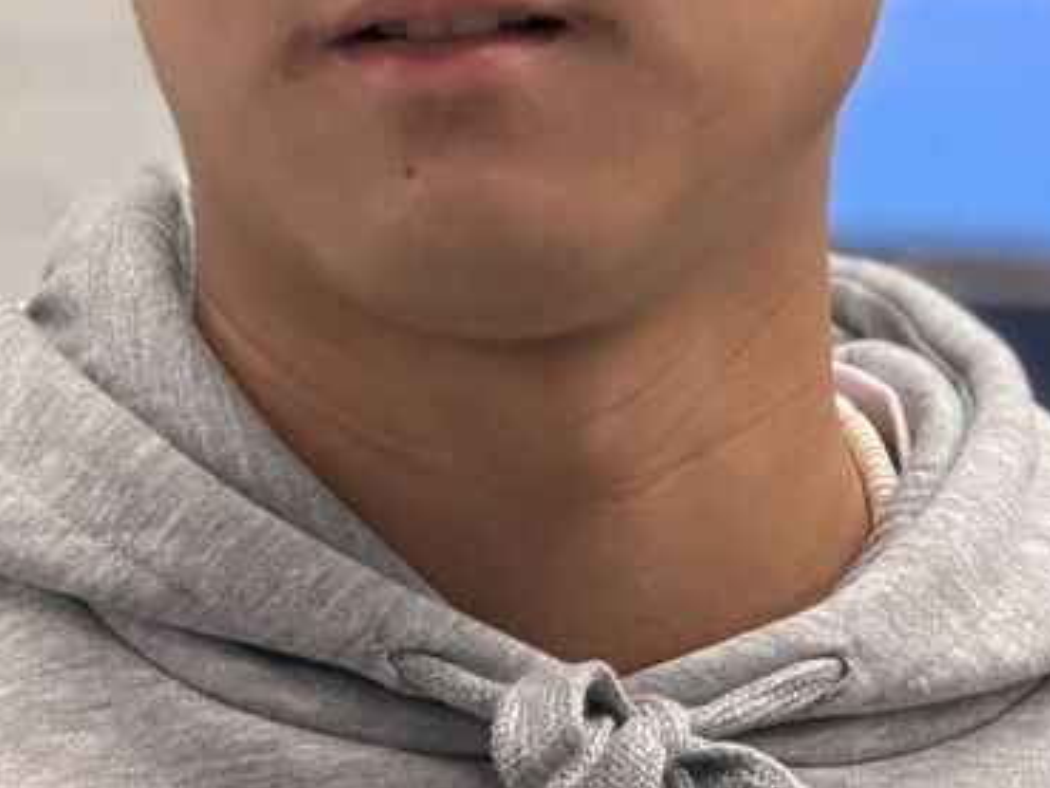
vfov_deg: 4.3
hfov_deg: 5.7
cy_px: -162
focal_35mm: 347
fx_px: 10529
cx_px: 680
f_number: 2.8
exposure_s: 1/83
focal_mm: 16.89
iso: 500
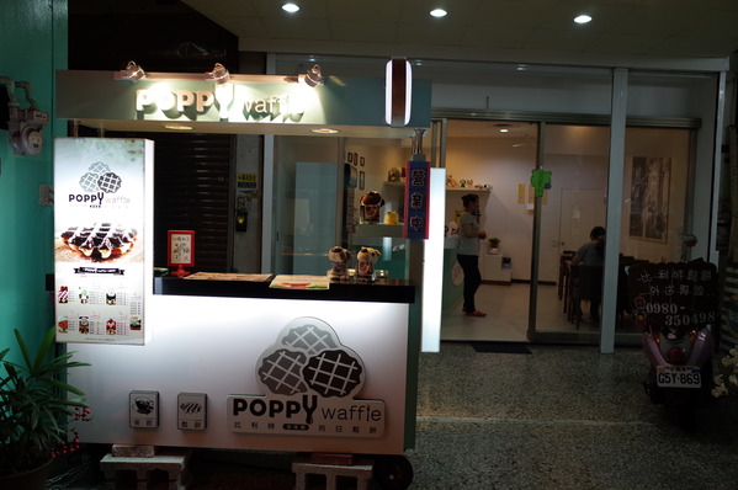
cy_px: 245
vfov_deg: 46.3
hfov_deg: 65.5
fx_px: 573
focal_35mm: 28
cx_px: 369
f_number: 2.8
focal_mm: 18.3
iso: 125
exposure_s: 1/40
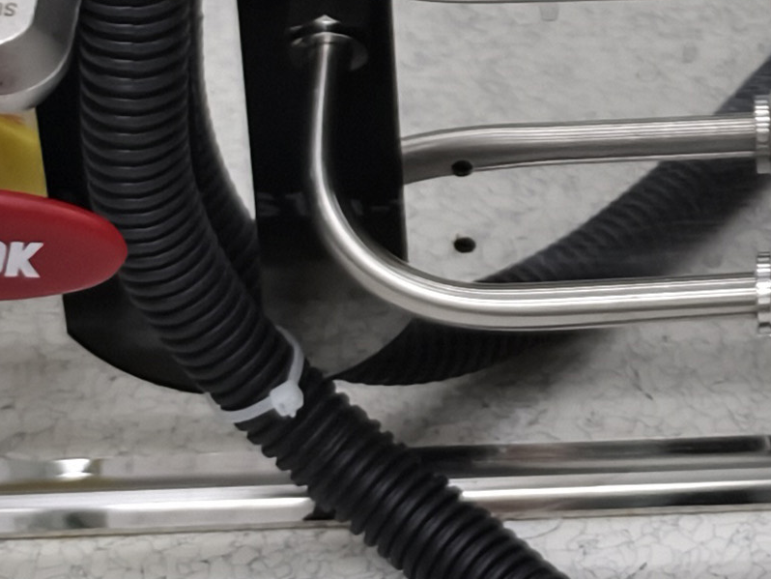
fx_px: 2629
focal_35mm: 118
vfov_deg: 11.8
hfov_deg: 15.1
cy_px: -362
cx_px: 1243
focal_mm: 5.6
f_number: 1.57
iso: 1727
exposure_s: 1/200
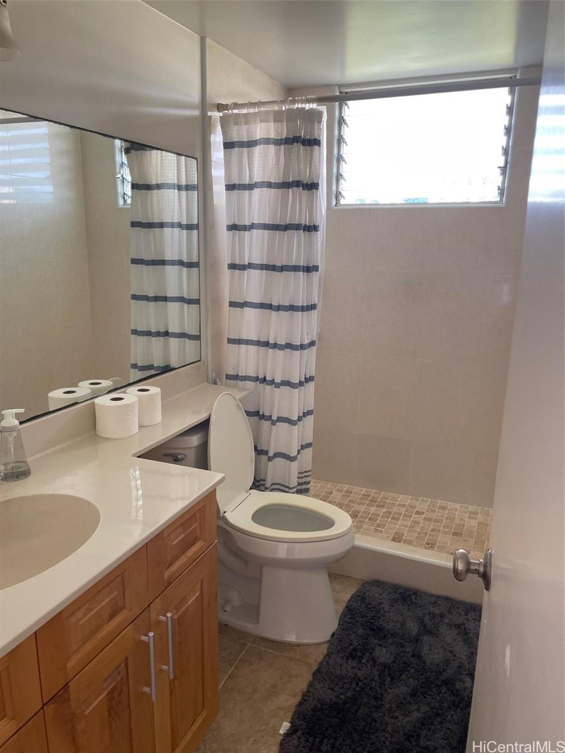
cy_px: 376
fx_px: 566
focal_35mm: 26
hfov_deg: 53.1
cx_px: 282
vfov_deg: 67.3
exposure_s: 1/121
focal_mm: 4.2
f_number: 1.6
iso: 100
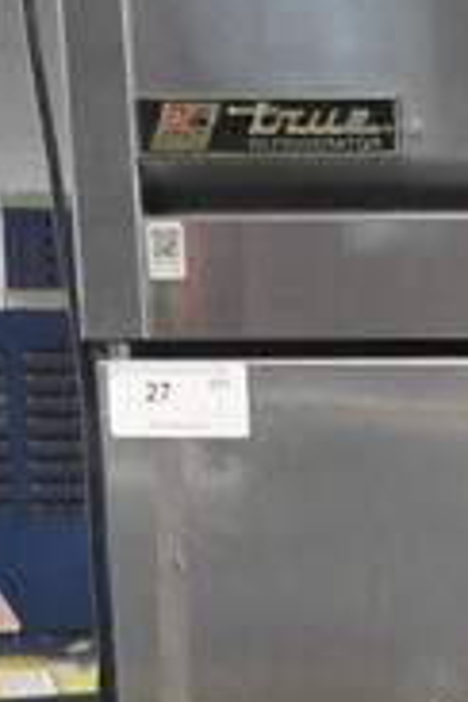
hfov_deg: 9.5
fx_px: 2632
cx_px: 951
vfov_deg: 13.8
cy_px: 1210
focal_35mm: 135
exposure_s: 1/60
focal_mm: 18
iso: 1400
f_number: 4
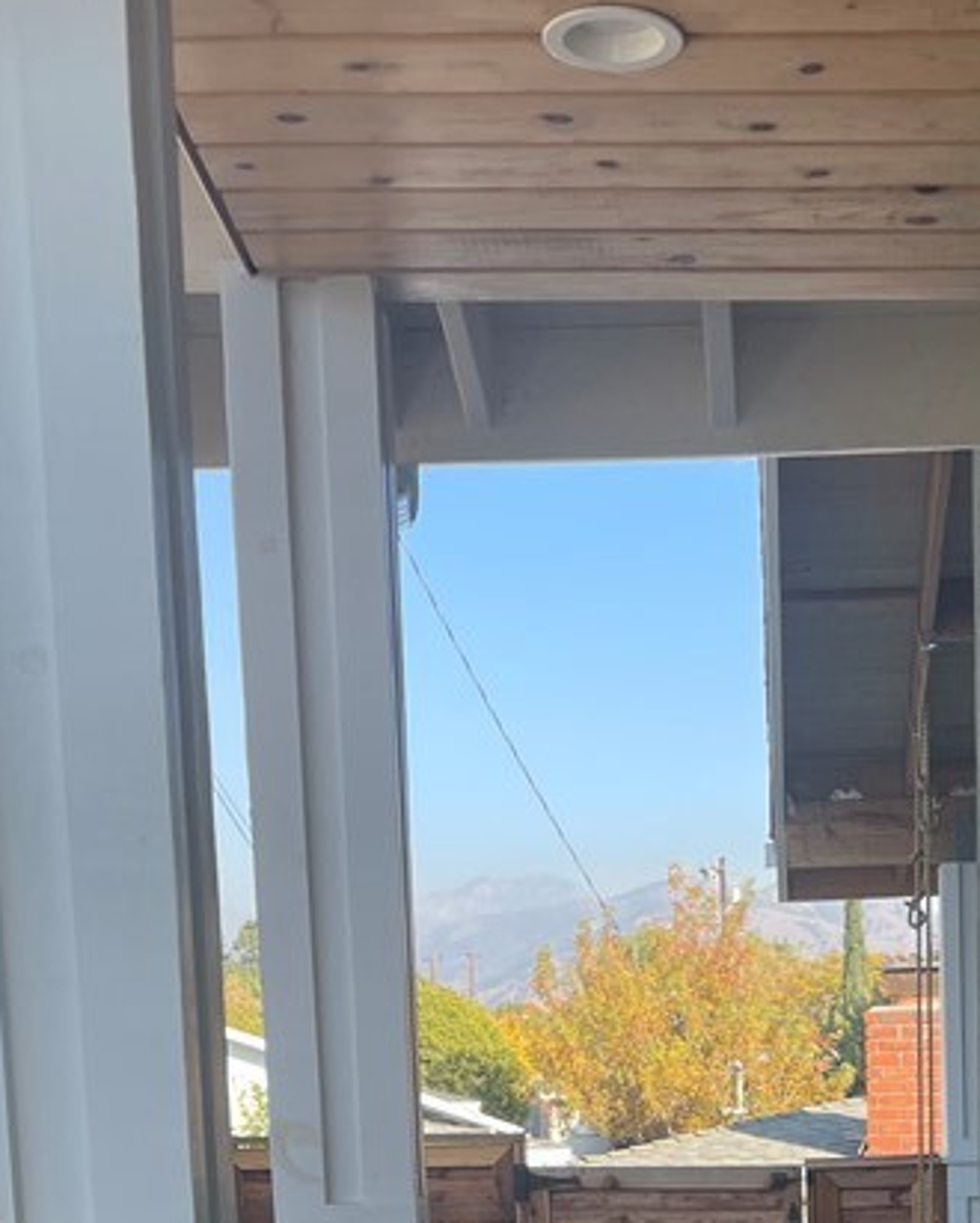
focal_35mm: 63
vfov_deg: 27.3
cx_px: 763
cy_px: 1363
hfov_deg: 23.9
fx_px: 2282
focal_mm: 4.2
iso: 32
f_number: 1.6
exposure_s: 1/540
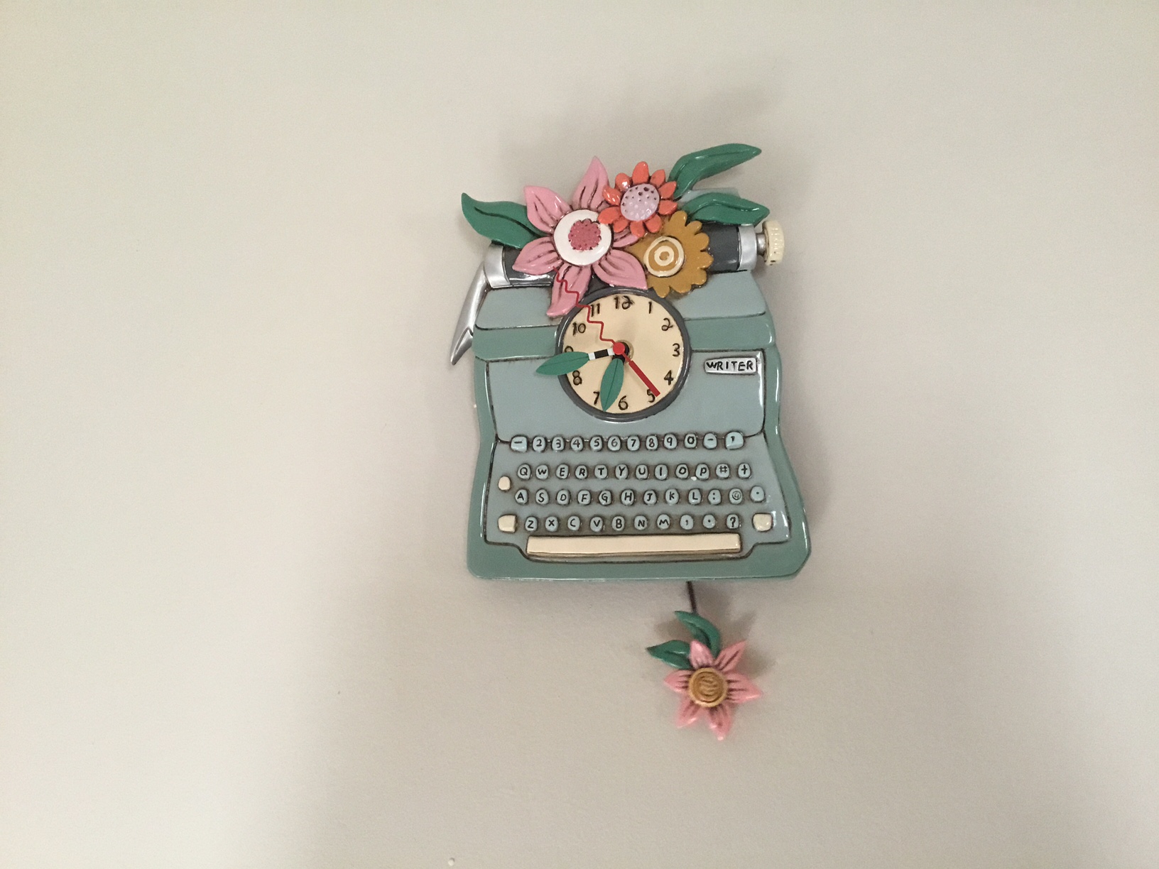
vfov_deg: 45.4
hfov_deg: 58.4
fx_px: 1038
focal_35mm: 31
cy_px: 434
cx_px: 580
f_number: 2.4
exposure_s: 1/30
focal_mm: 3.3
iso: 125
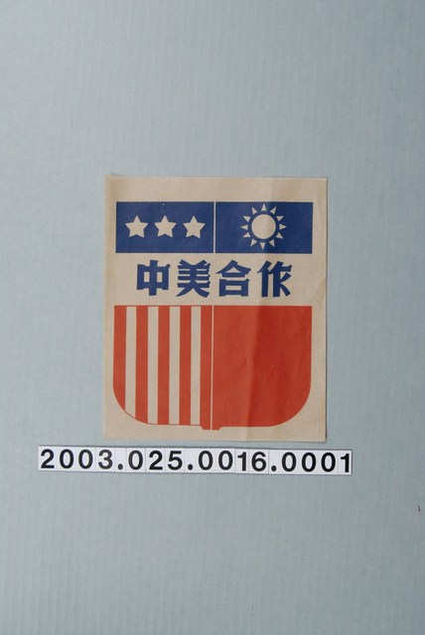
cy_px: 318
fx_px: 742
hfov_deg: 32.0
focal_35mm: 42
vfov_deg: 46.4
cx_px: 212
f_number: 8
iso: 100
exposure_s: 1/125
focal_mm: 28
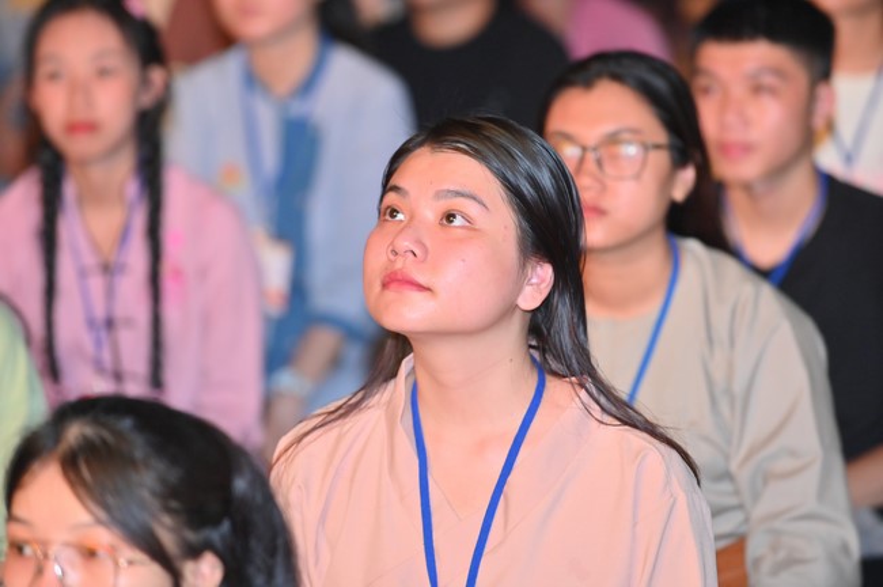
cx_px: 442
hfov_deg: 10.3
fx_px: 4901
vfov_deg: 6.9
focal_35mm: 200
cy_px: 294
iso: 2000
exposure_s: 1/160
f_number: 4
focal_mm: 200
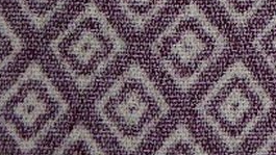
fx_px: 1442
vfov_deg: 6.0
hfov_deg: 10.6
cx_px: 385
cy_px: -174
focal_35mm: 197
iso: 100
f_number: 3.7
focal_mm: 6.3
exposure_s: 1/60
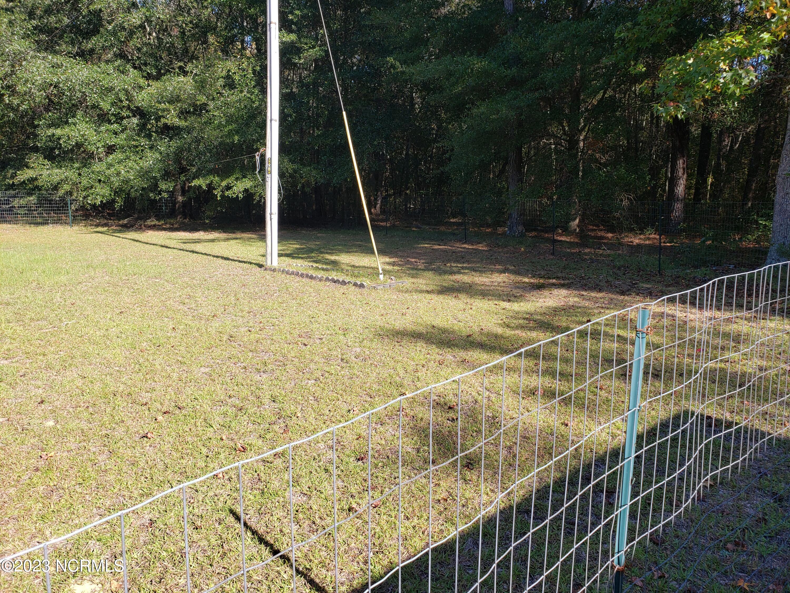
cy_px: 296
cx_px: 395
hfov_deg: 67.3
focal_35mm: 26
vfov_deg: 53.1
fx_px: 593
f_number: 2.4
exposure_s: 1/470
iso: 50
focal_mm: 4.3
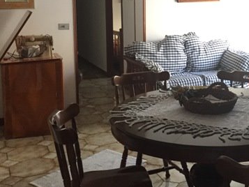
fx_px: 374
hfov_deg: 35.6
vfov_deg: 27.6
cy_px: 41
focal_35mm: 52
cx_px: 201
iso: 250
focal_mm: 4.15
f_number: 2.2
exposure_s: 1/30
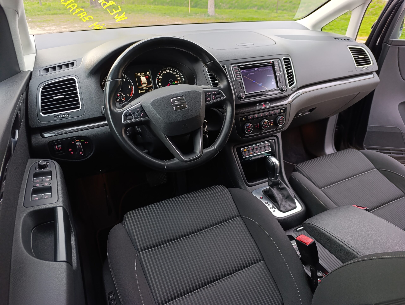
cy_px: 152
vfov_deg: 59.0
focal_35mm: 23
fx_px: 269
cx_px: 202
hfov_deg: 73.8
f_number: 1.6
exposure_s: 1/100
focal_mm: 6.14
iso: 640
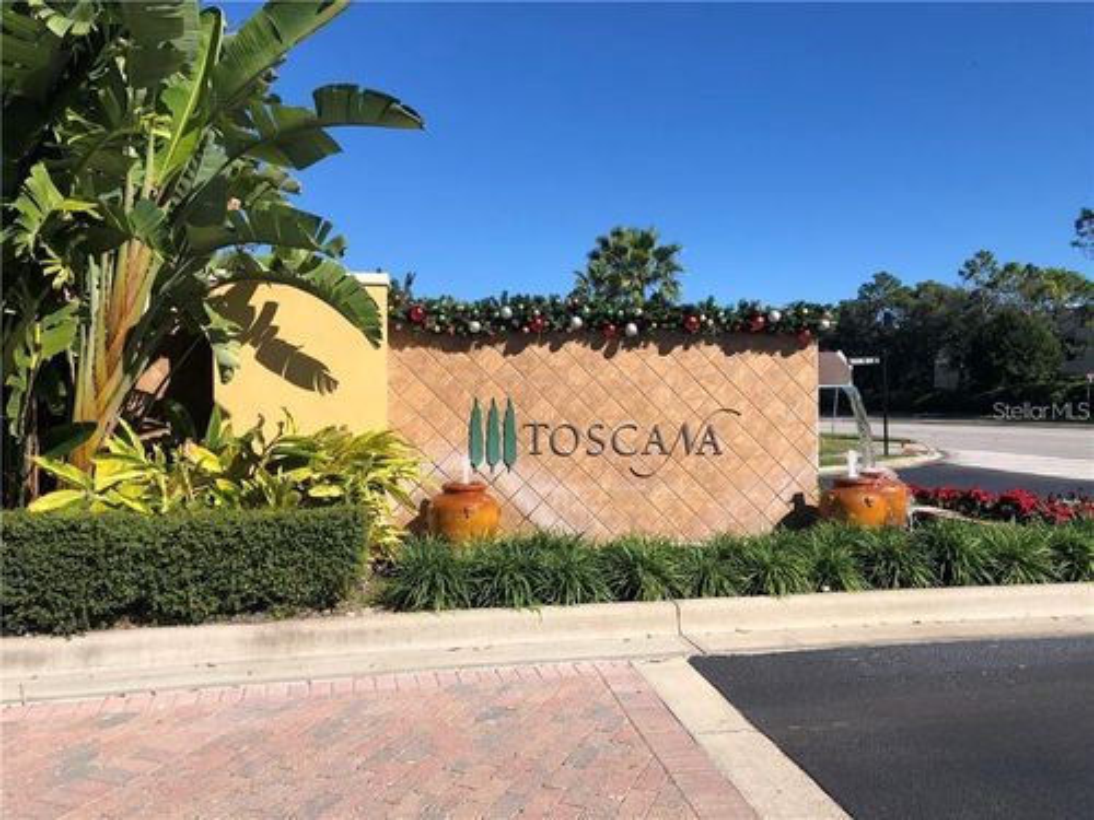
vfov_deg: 49.7
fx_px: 885
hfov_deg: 63.4
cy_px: 410
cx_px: 547
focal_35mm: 28
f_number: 1.8
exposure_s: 1/2183
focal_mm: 4
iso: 20
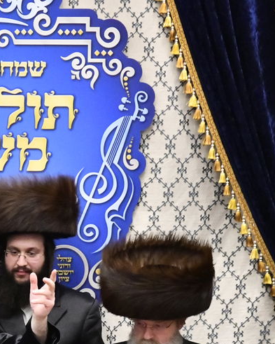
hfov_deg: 3.4
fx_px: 4628
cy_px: 288
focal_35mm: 455
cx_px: -51
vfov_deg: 4.2
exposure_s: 1/250
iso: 5000
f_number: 5.6
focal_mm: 170
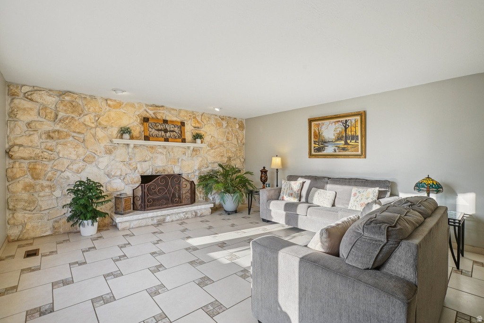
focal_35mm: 16
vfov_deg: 73.8
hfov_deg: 96.7
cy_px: 162
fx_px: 215
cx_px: 242
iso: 400
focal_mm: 16
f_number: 8
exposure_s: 1/125
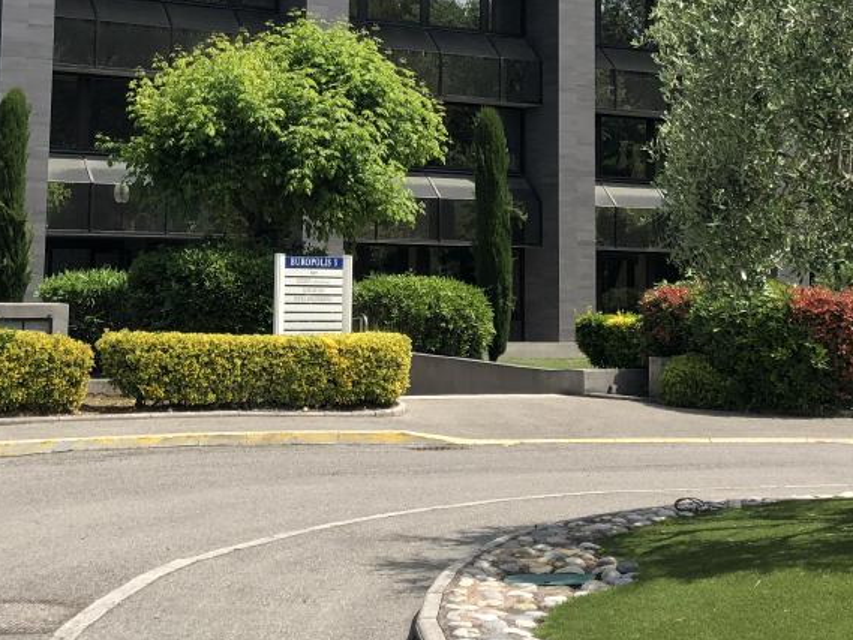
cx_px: 280
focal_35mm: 63
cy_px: 93
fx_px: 1553
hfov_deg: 30.5
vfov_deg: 22.8
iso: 20
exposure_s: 1/1919
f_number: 1.8
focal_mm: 4
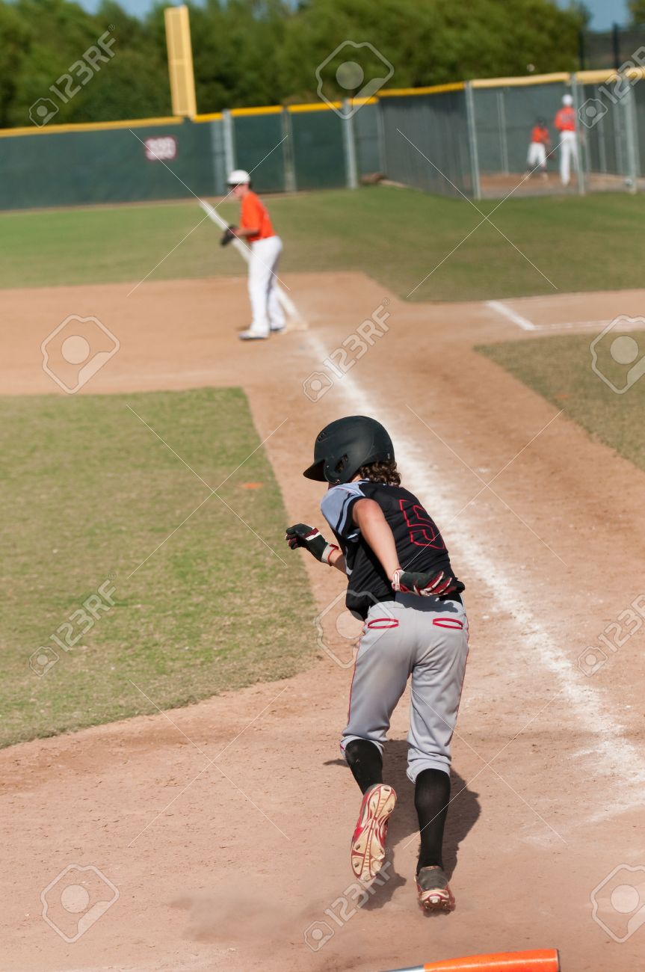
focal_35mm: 135
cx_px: 322
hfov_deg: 10.1
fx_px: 3639
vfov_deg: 15.2
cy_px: 486
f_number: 3.2
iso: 640
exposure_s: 1/8000
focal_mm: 90
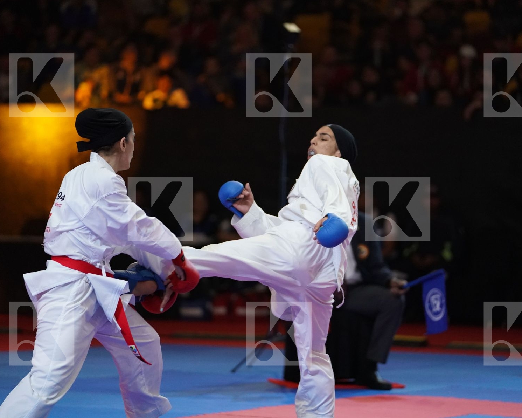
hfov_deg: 10.8
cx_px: 279
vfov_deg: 8.6
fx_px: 2766
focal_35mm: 179
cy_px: 209
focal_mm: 158
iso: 5000
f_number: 2.8
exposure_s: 1/1000
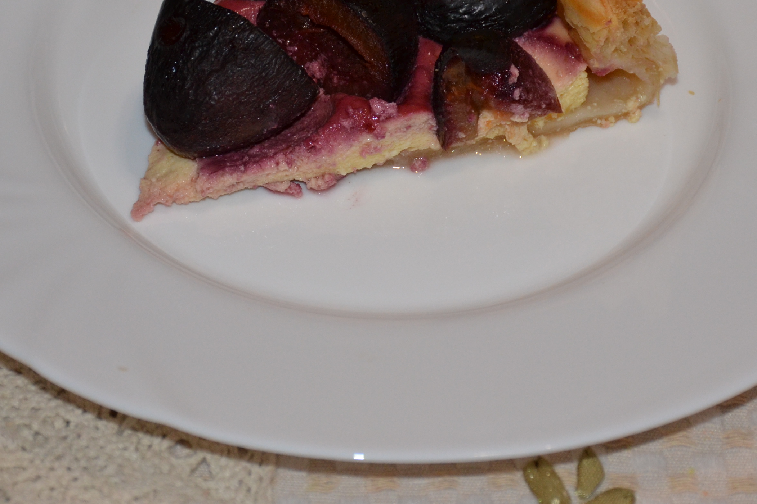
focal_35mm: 148
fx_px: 3112
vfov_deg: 9.2
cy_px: 96
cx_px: 408
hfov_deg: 13.9
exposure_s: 1/60
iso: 900
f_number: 5
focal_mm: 60
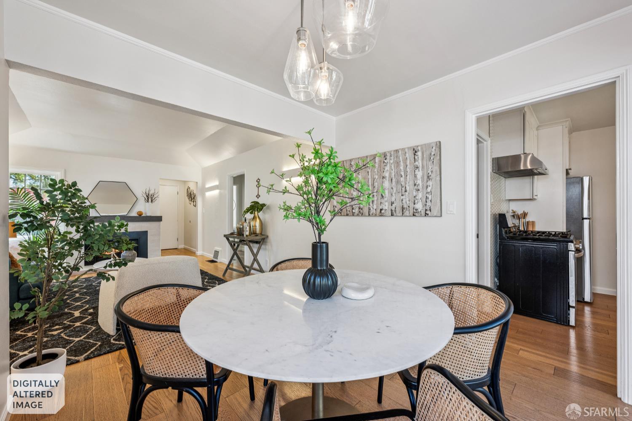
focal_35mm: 14
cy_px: 210
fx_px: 246
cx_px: 316
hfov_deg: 104.3
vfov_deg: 81.2
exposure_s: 1/20
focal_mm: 14
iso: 140
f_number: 8
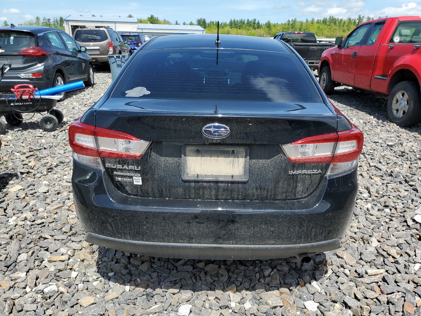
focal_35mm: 26
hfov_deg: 67.3
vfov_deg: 53.1
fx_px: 316
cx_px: 210
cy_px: 158
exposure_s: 1/2500
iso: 50
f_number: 1.5
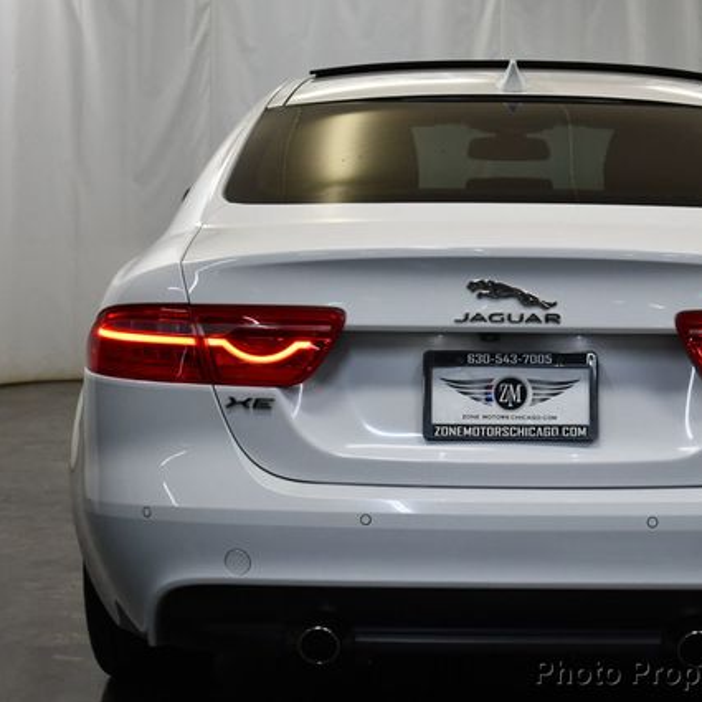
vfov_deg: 21.1
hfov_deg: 21.0
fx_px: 1881
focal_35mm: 82
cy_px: 350
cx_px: 514
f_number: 4.5
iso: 800
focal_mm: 32
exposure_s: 1/200
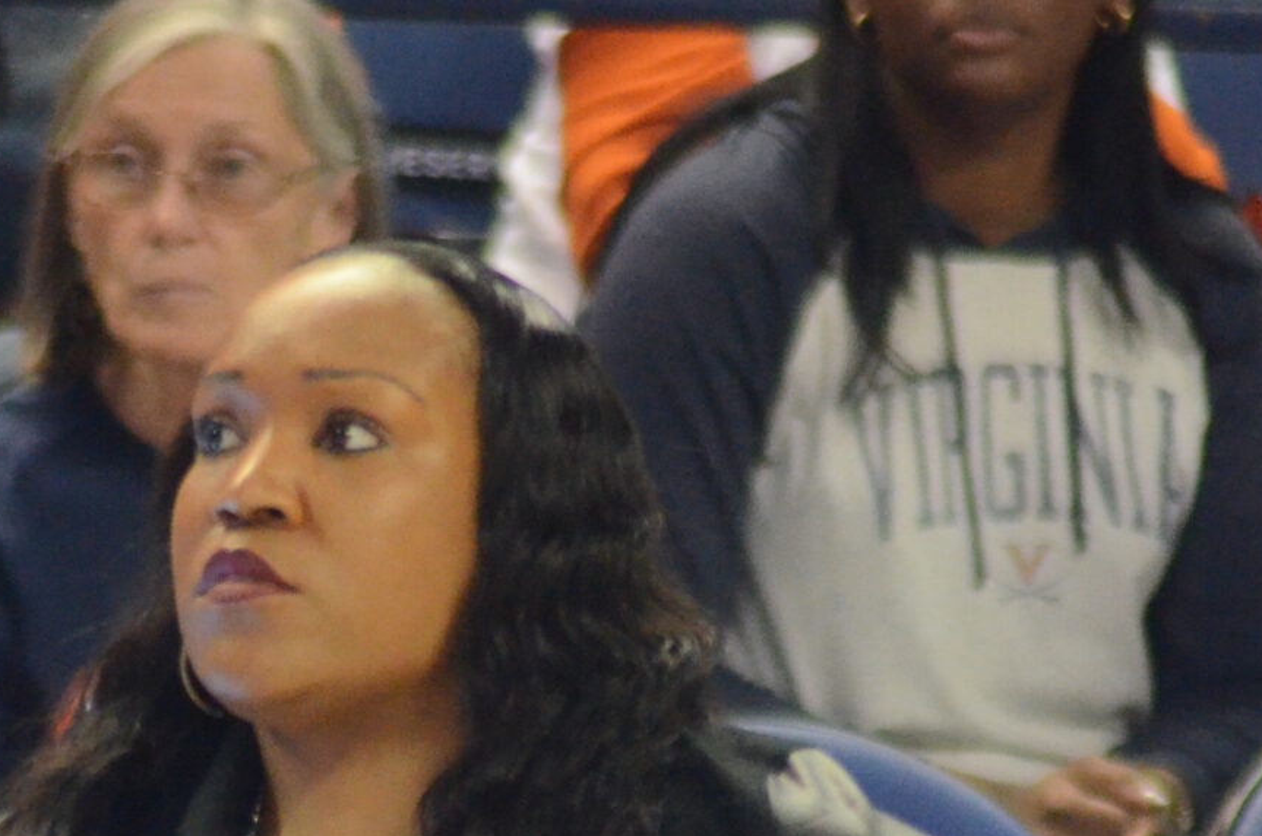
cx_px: 401
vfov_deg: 1.0
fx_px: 46712
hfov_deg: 1.5
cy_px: 959
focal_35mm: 1335
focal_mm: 300
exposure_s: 1/400
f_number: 5.6
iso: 4000
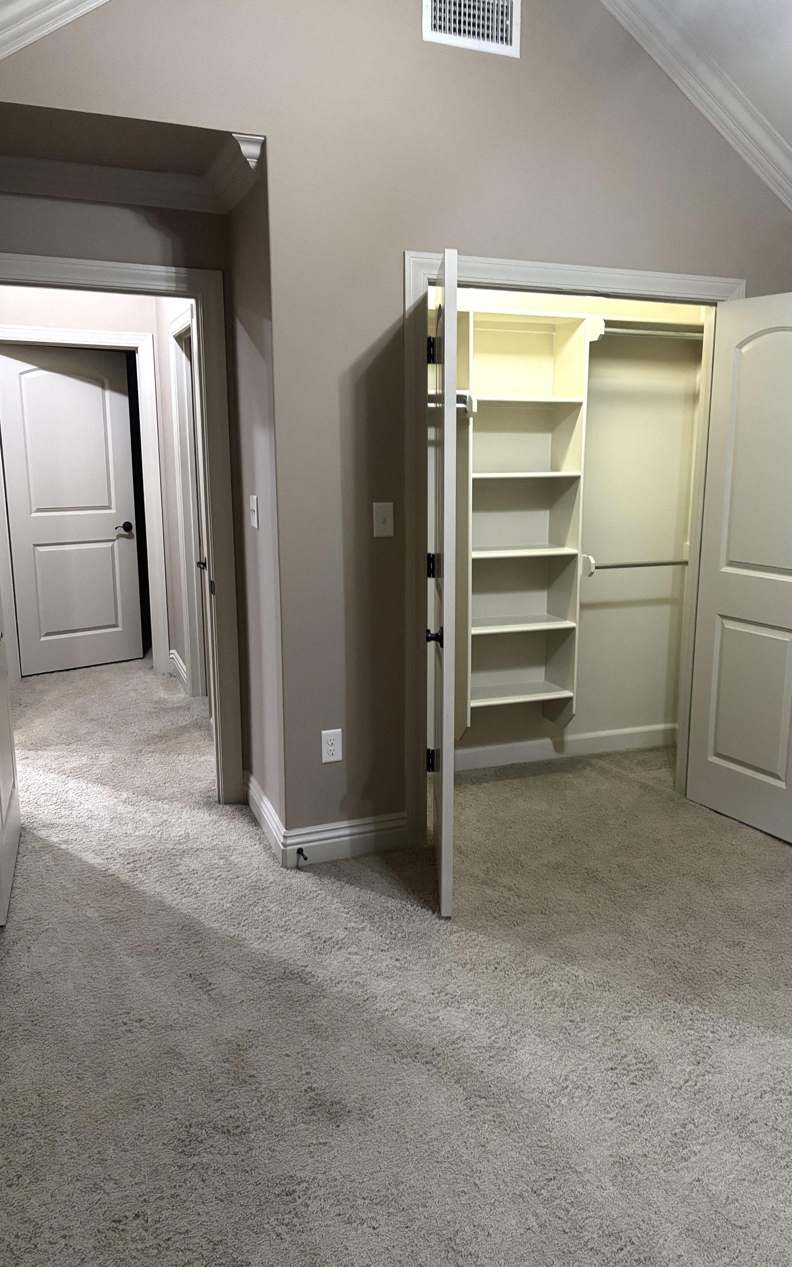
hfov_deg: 44.4
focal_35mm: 28
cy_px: 629
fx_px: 967
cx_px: 465
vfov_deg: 66.5
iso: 640
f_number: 1.6
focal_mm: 5.96
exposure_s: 1/30
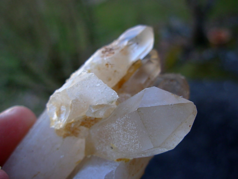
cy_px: 90
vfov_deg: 37.7
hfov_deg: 49.0
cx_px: 119
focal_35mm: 38
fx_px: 261
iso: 50
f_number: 2.9
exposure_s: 1/98.7
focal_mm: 6.3
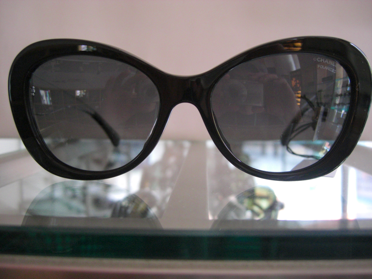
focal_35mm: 38
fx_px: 408
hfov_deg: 49.0
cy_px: 140
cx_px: 186
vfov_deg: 37.7
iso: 400
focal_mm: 7.9
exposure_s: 1/80
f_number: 2.8
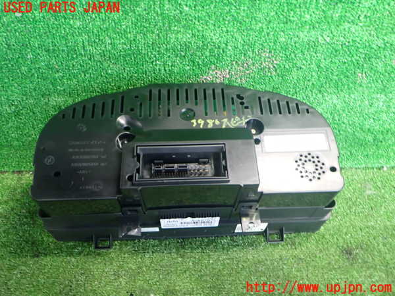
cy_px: 148
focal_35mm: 30
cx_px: 198
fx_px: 342
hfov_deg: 60.0
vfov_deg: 46.8
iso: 640
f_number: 2.3
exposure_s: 1/30
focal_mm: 5.4
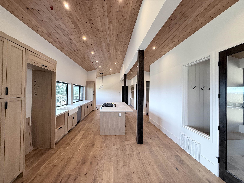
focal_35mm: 14
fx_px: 99
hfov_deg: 102.1
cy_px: 92
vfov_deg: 85.7
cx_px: 122
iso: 125
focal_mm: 2.22
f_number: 2.2
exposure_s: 1/120
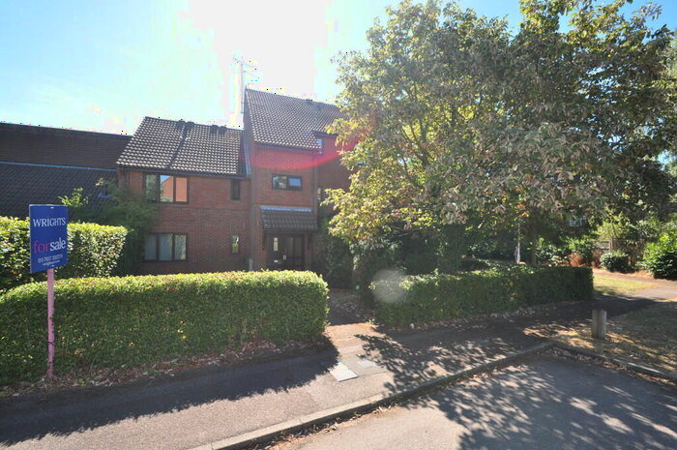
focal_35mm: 15
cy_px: 225
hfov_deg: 100.5
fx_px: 282
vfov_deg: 77.2
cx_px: 338
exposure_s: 1/200
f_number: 7.1
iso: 200
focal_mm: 10
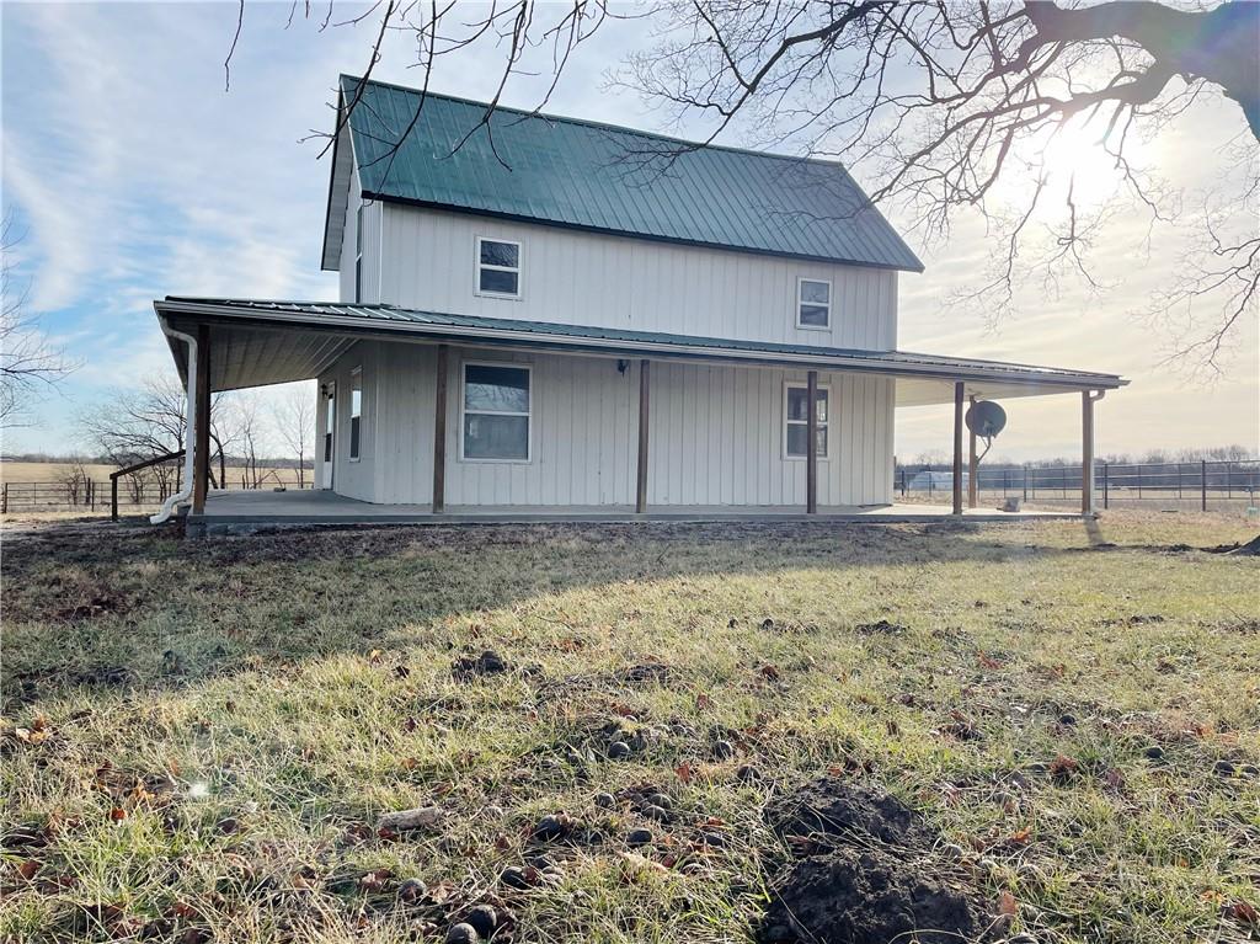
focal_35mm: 26
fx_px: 946
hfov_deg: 67.3
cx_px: 630
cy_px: 472
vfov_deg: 53.0
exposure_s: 1/3861
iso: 32
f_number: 1.6
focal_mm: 4.2
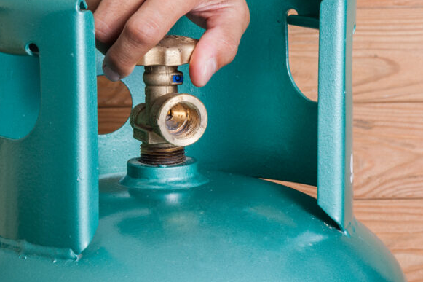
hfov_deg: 11.1
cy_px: 83
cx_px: 188
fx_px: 2173
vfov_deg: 7.4
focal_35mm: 185
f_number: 14
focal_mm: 105
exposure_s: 1/200
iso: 400
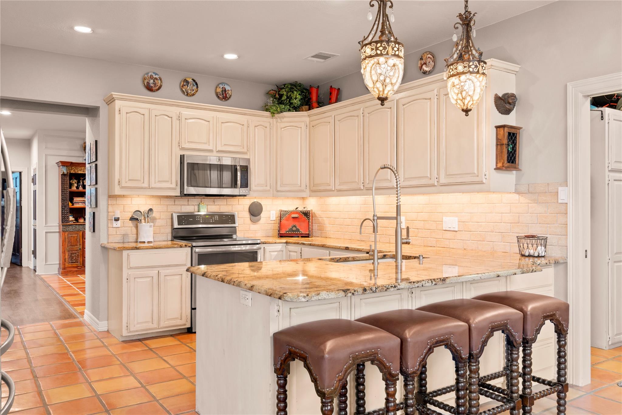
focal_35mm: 29
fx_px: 501
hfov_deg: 63.7
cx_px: 311
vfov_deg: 45.0
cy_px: 208
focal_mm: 29
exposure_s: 1/1.67
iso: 320
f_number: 9
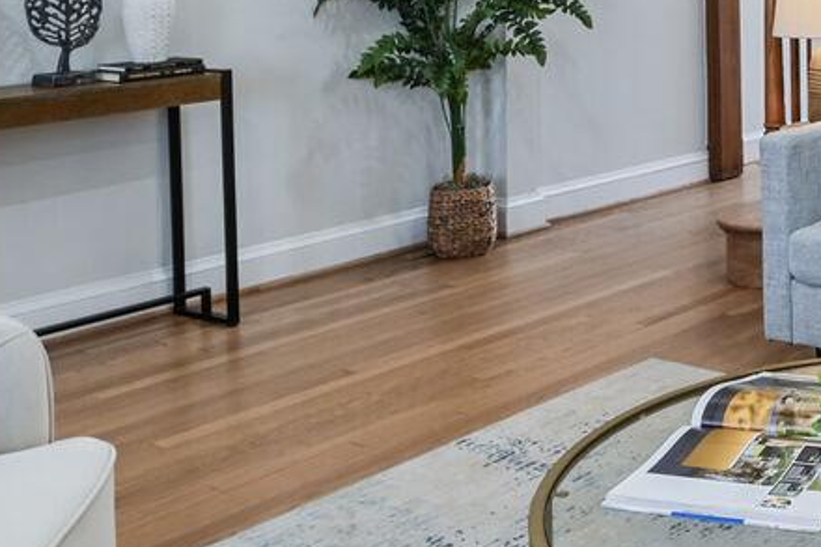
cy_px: -101
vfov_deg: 22.7
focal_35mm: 55
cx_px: 901
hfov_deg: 32.0
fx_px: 1254
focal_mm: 14
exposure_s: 1/5
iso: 200
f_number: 9
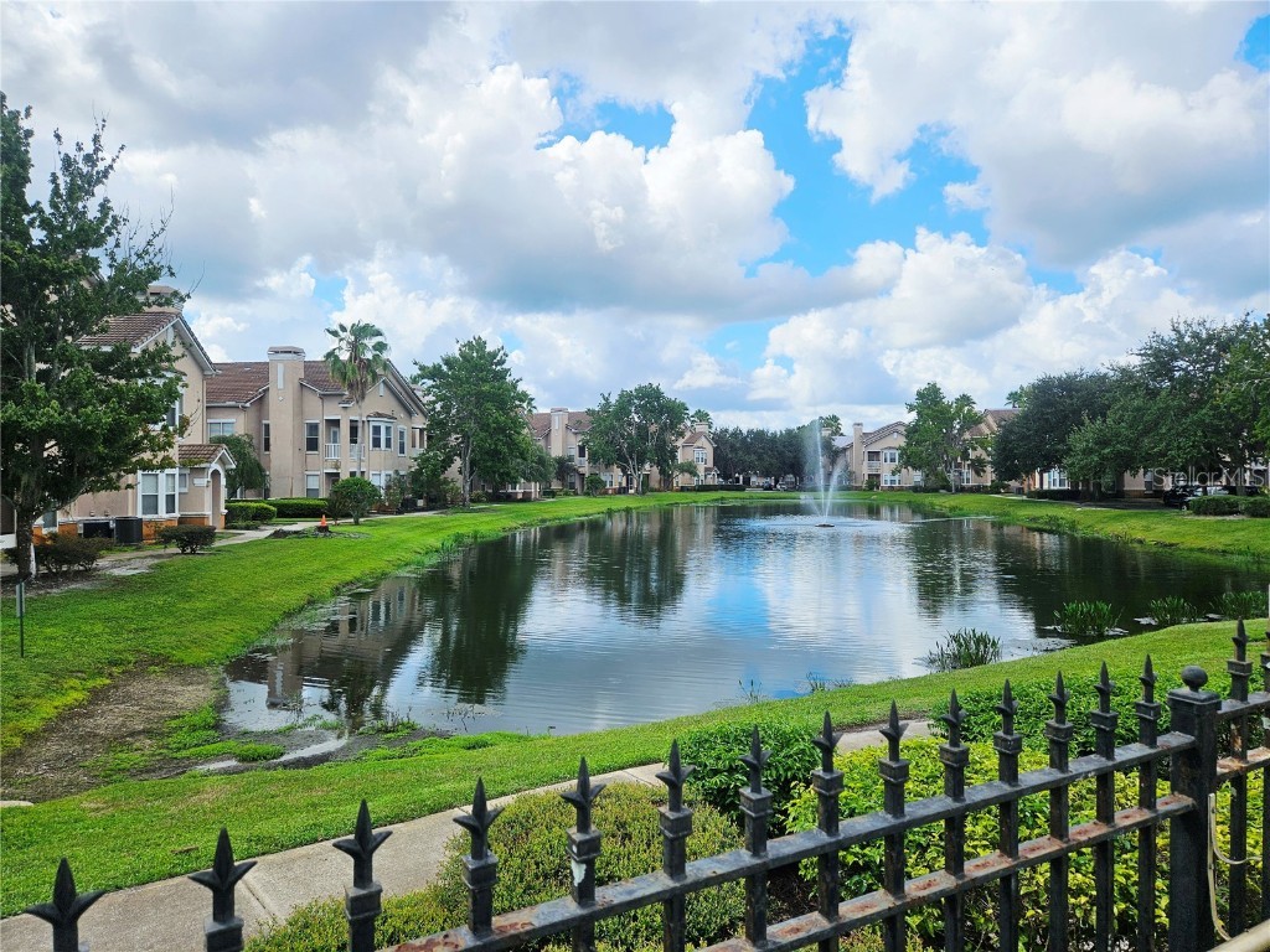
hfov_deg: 73.9
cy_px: 476
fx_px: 844
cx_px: 635
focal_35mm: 23
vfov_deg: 58.9
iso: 25
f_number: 1.8
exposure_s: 1/2500
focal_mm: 5.4
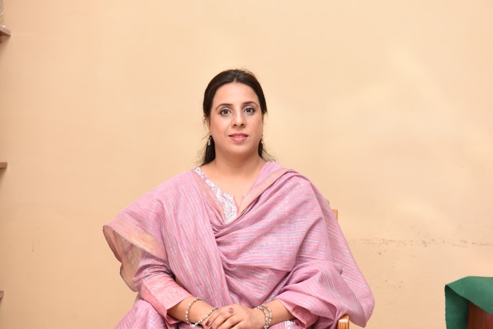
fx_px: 849
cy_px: 164
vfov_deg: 21.9
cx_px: 246
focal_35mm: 62
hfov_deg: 32.4
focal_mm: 62
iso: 800
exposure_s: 1/100
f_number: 5
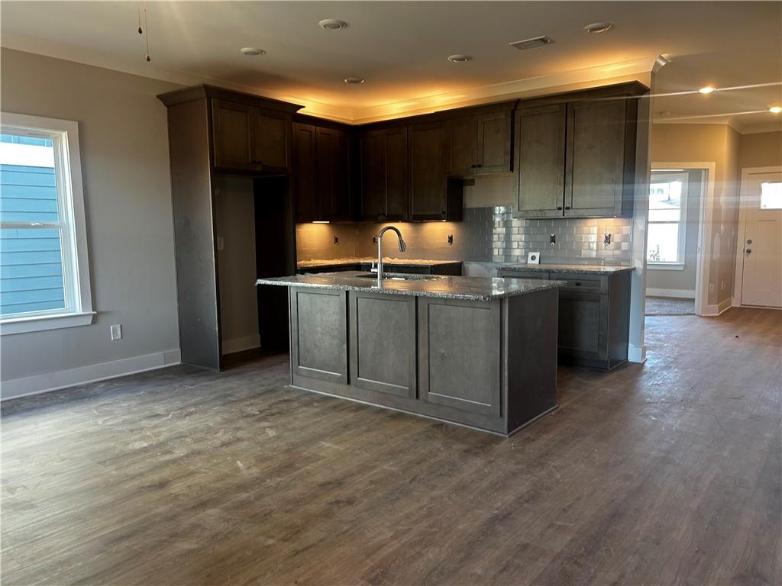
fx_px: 587
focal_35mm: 26
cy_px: 293
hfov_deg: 67.3
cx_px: 391
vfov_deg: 53.1
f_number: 1.5
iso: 100
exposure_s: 1/60
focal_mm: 5.7
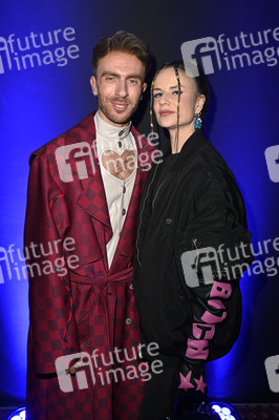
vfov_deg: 62.0
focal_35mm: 30
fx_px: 349
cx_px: 140
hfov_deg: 43.5
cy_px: 210
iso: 2000
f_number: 5.6
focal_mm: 30
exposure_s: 1/40
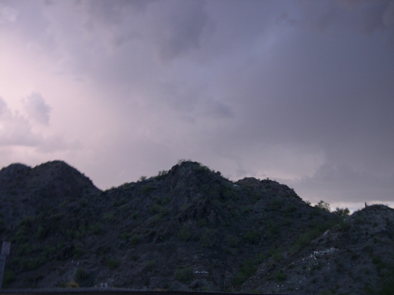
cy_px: 148
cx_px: 197
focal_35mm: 38
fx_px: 433
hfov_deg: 49.0
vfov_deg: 37.7
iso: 100
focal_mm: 8
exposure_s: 1/14.7
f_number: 2.8
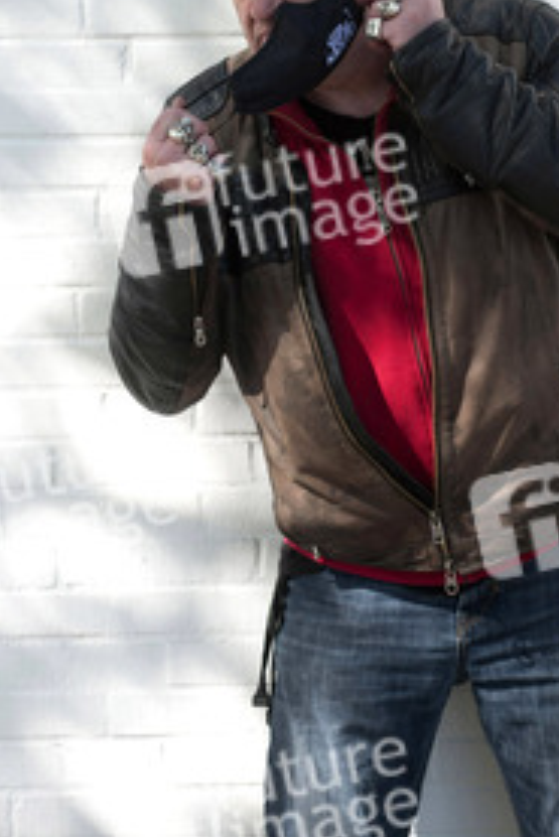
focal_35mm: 188
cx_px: 352
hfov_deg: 7.3
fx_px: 4373
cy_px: 357
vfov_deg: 10.9
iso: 200
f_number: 4
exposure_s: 1/800
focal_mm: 130
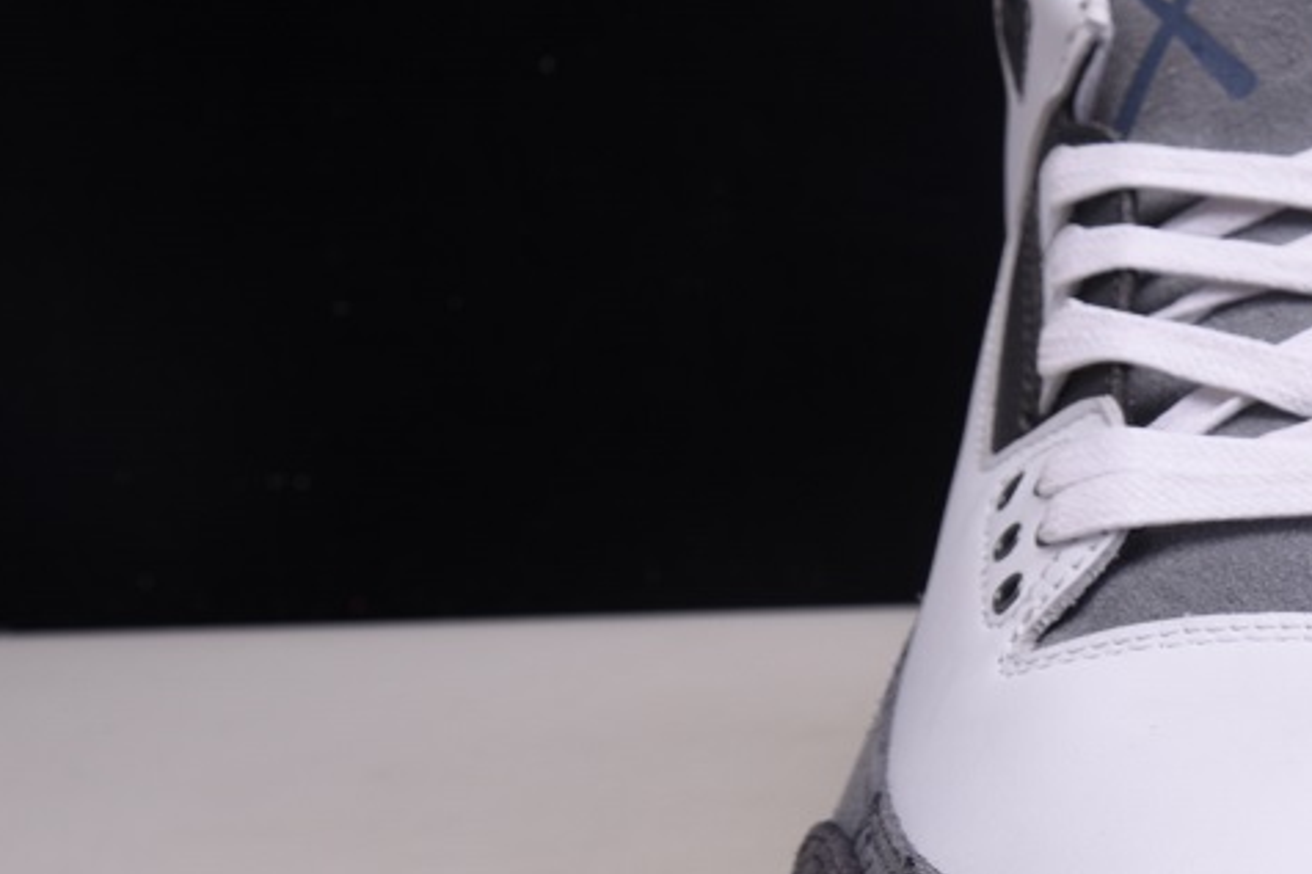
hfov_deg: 12.2
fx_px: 5974
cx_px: 1590
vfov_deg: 8.4
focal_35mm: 164
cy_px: 567
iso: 100
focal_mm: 65
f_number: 13
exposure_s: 1/125
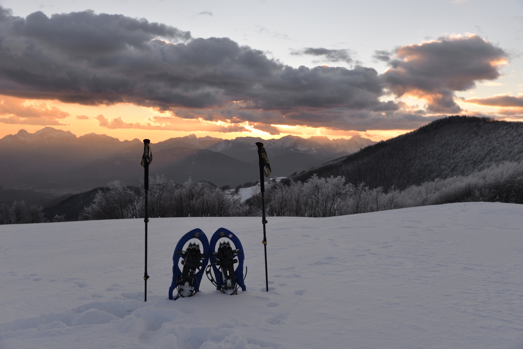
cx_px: 262
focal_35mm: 32
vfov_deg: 41.1
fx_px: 465
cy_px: 174
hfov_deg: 58.7
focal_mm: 32
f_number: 7.1
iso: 200
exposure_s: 1/200
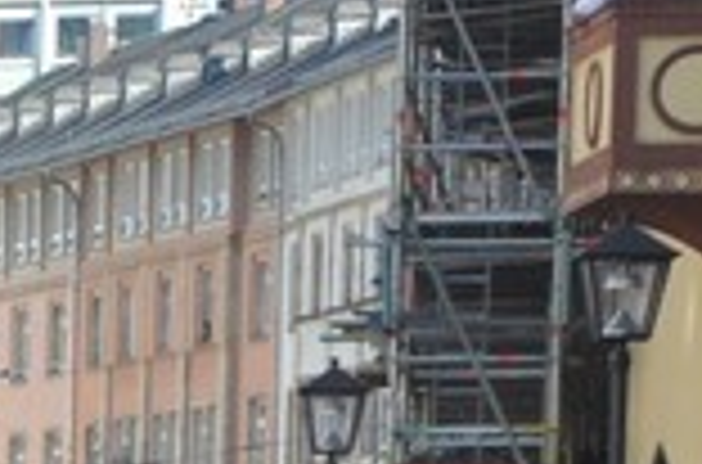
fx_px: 9565
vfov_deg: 2.8
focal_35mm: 492
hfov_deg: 4.0
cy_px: 1070
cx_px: -1544
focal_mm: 48
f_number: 4.8
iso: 640
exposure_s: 1/1000
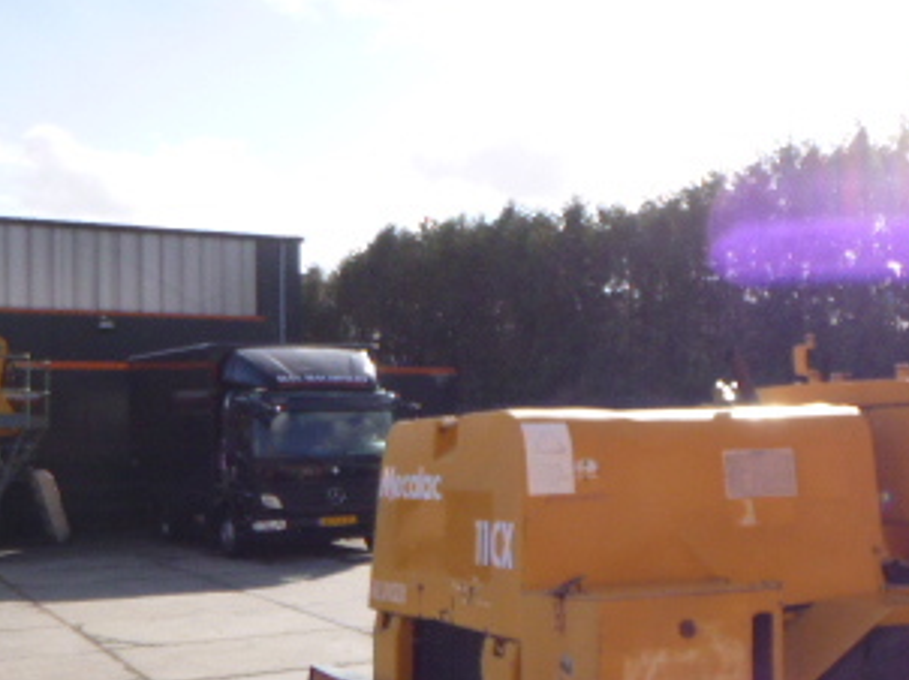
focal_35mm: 53
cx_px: 906
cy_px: 445
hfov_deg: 33.2
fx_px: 1391
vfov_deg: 27.3
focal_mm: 4.5
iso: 100
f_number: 3.9
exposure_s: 1/400
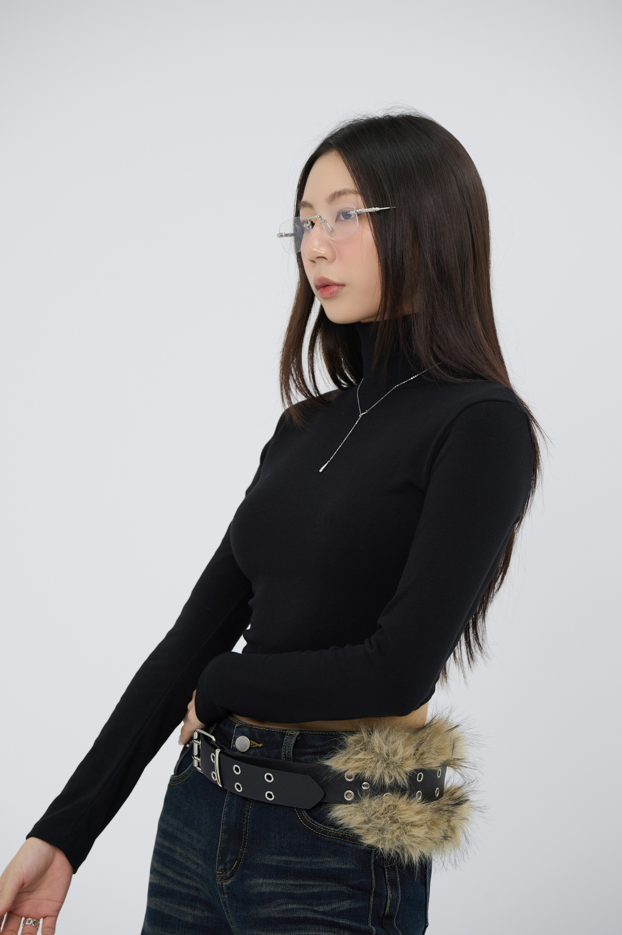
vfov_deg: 14.2
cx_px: 311
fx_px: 3763
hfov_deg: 9.5
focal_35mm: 145
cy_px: 468
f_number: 5.6
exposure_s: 1/125
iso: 400
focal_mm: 145
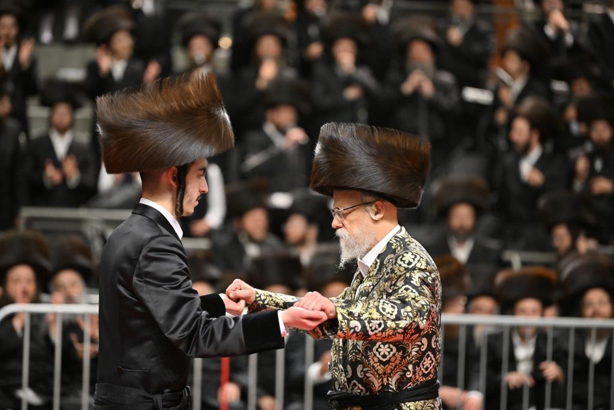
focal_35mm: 175
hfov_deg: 11.7
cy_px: 205
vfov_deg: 7.8
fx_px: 2985
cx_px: 307
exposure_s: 1/200
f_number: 2.8
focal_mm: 175
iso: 1000
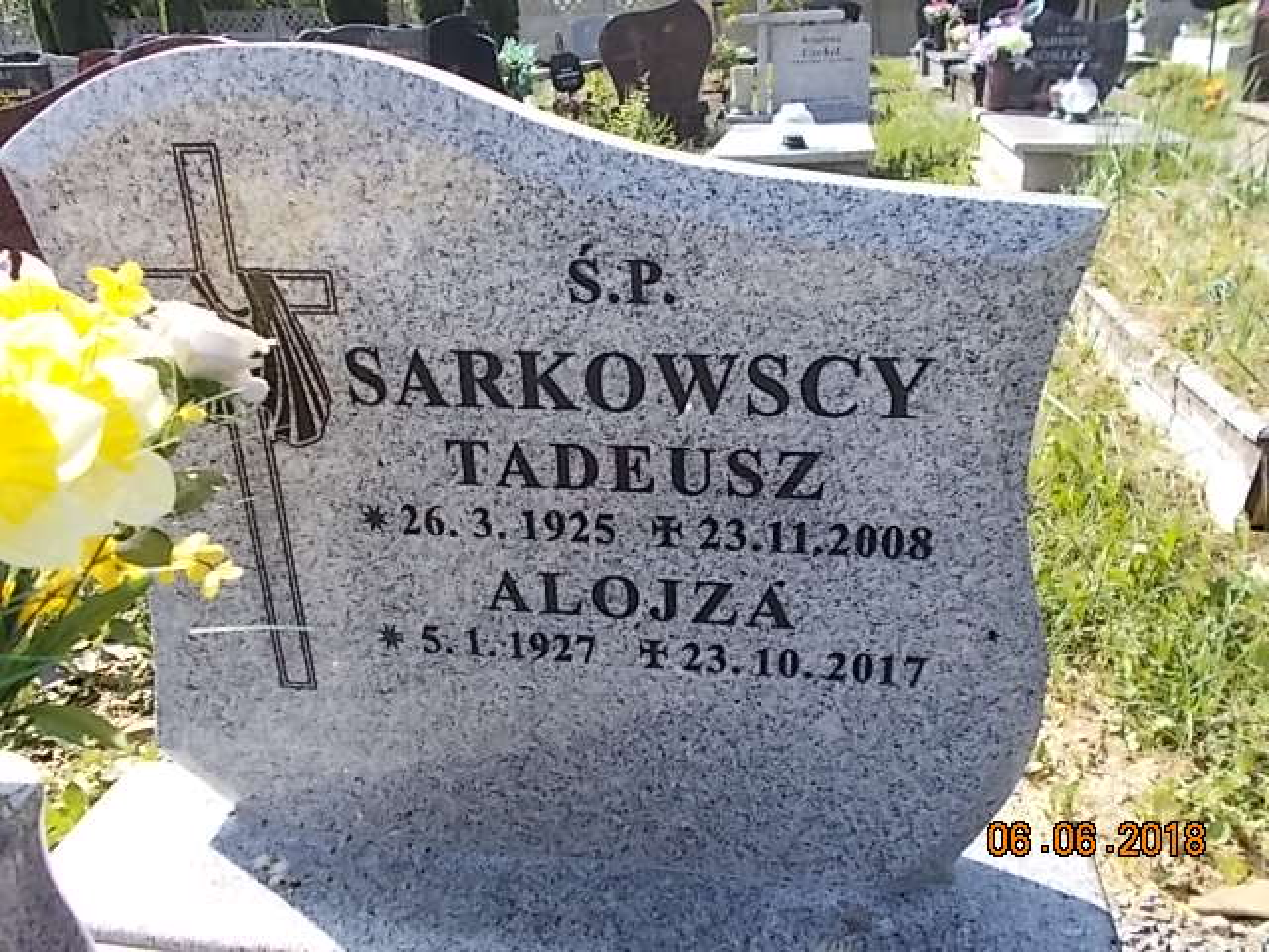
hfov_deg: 60.0
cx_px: 634
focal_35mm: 30
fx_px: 1100
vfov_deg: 46.8
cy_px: 476
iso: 80
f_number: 3.4
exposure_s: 1/320
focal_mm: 5.3
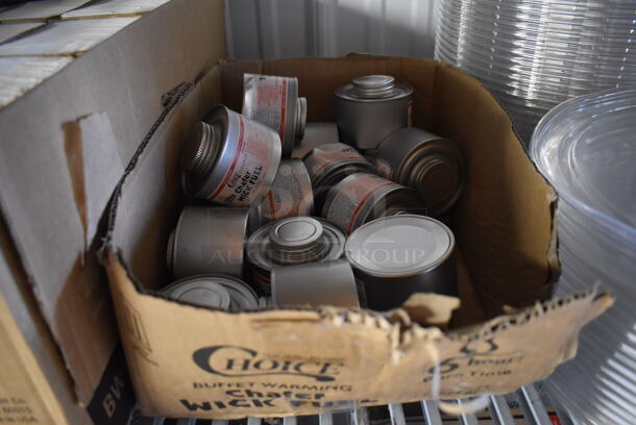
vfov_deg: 48.0
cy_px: 212
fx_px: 477
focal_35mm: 27
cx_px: 318
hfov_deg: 67.3
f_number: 3.5
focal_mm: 18
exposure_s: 1/30
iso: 2800
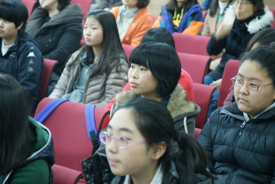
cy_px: 92
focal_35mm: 120
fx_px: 917
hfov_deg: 17.0
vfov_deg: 11.4
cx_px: 138
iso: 800
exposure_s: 1/15
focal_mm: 80
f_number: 4.5
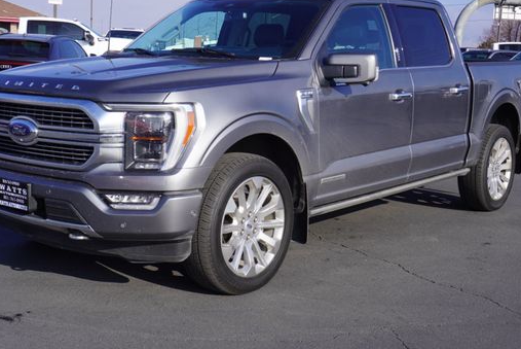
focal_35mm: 53
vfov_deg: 25.6
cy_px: 158
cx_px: 244
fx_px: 768
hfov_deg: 37.5
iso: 100
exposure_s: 1/125
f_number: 11
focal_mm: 28
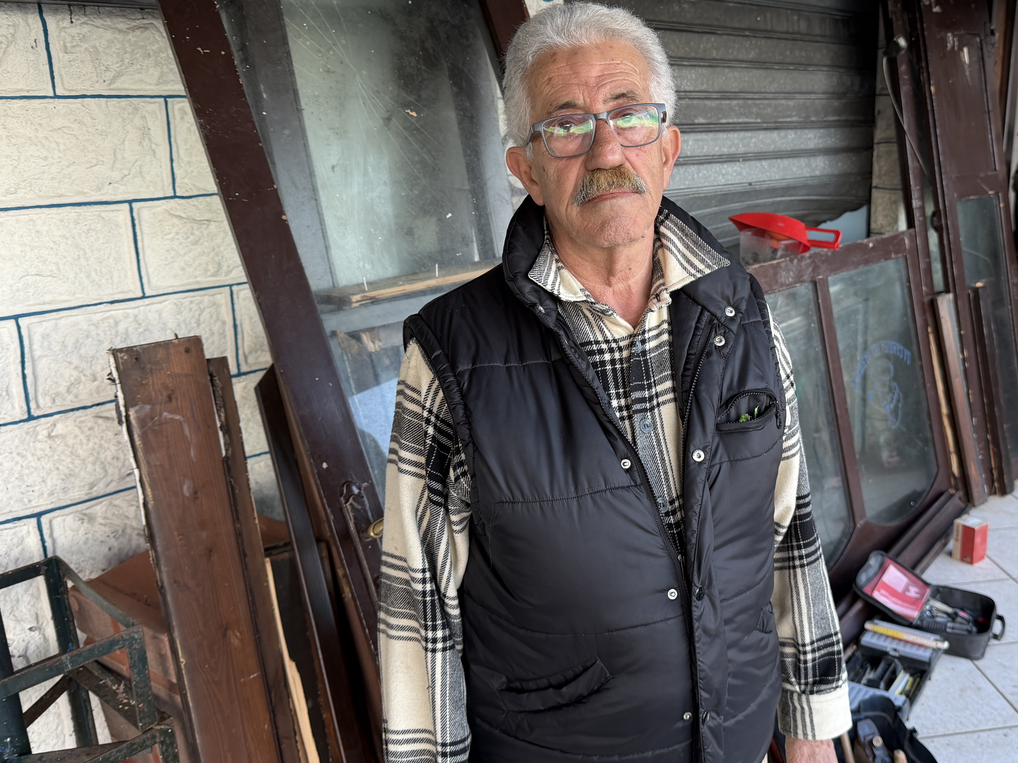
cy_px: 361
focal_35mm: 32
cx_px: 627
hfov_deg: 56.2
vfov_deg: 44.1
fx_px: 941
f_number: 1.78
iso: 125
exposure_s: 1/121
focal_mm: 6.76
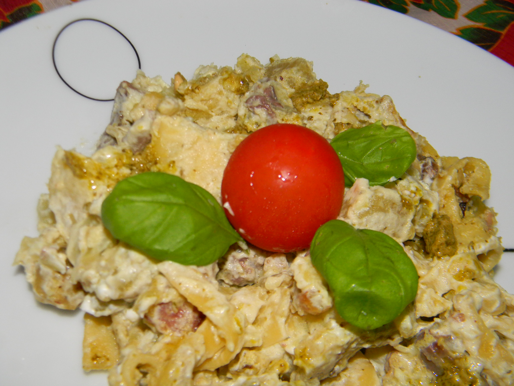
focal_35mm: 41
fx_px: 609
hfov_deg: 45.8
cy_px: 193
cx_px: 257
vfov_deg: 35.1
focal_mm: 7.3
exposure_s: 1/30
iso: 200
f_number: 7.6
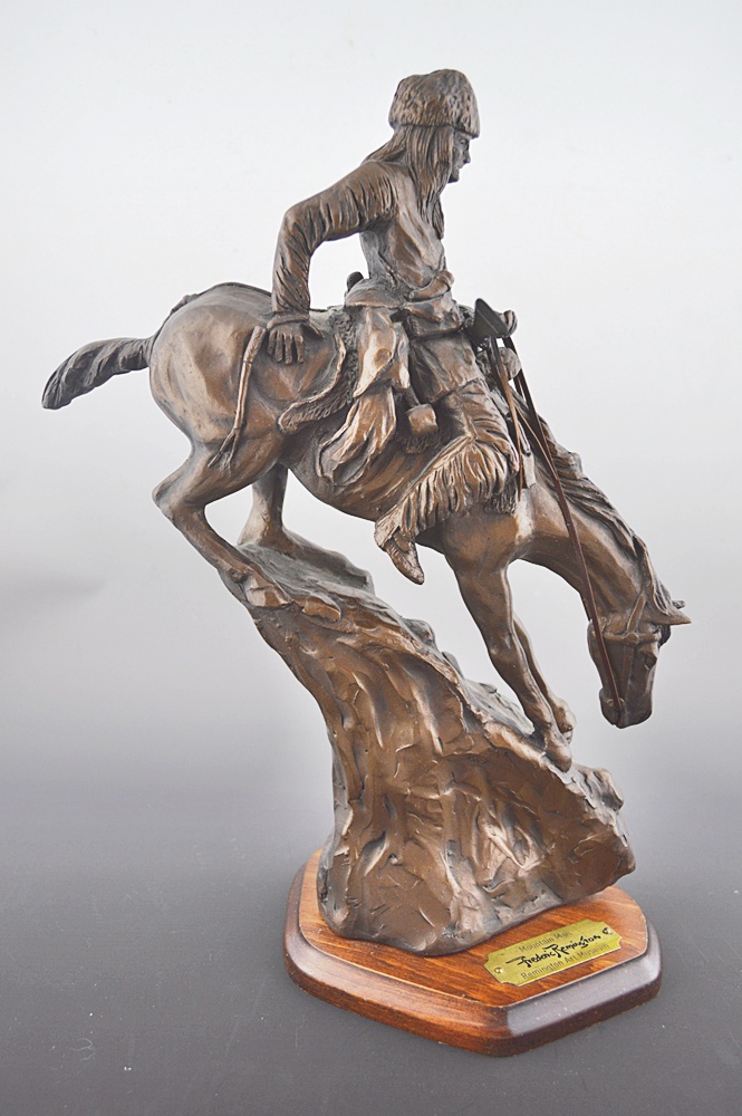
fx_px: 1022
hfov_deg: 39.9
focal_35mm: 33
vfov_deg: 57.3
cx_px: 371
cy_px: 558
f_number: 3.8
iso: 400
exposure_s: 1/25
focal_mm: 22
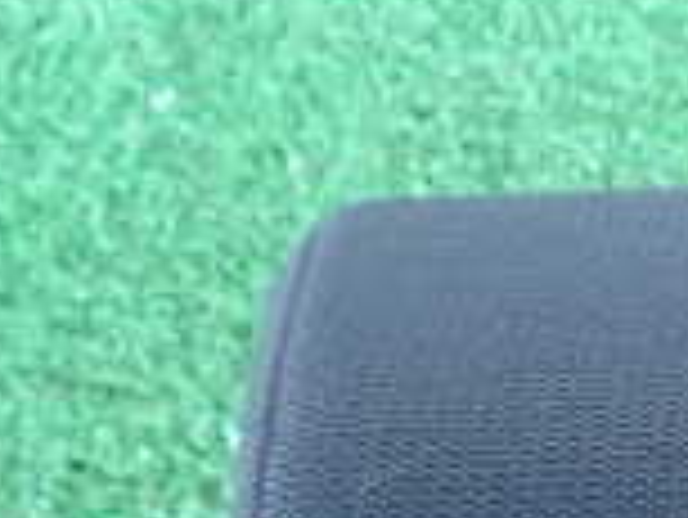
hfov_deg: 18.5
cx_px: 917
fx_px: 1949
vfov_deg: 14.6
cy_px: 622
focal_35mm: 98
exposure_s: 1/30
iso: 500
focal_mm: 4.5
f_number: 2
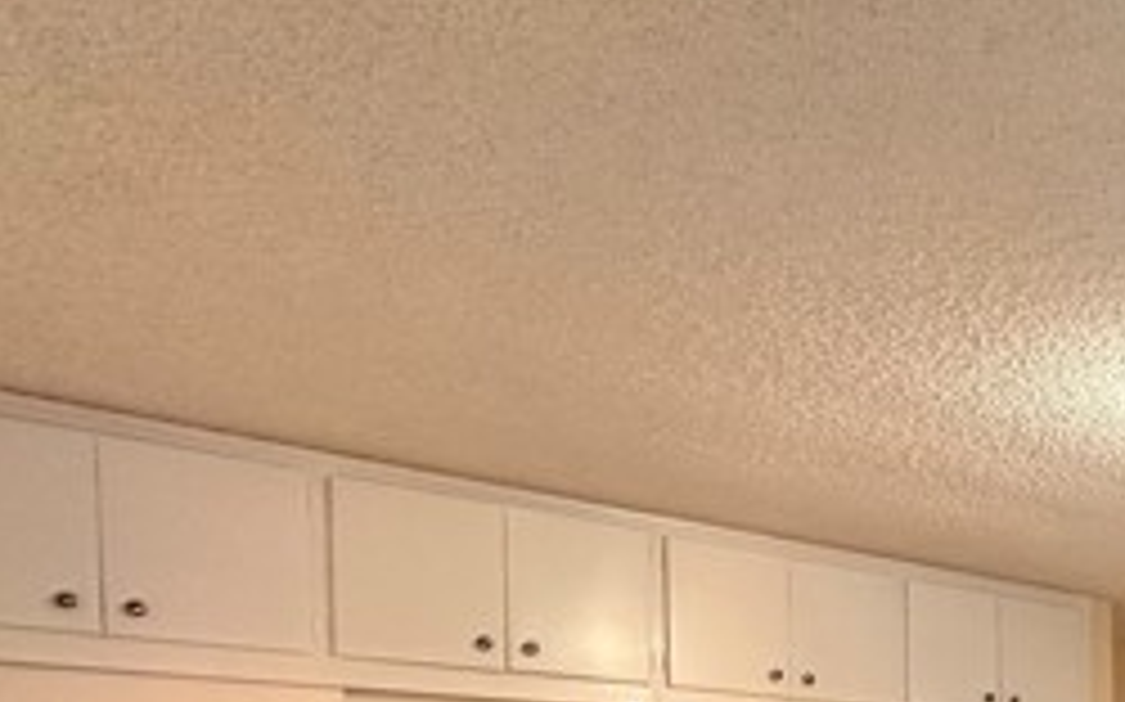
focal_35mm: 38
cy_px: 896
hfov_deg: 39.9
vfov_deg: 28.1
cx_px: 1287
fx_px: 1165
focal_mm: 2.22
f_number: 2.2
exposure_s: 1/67
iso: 320
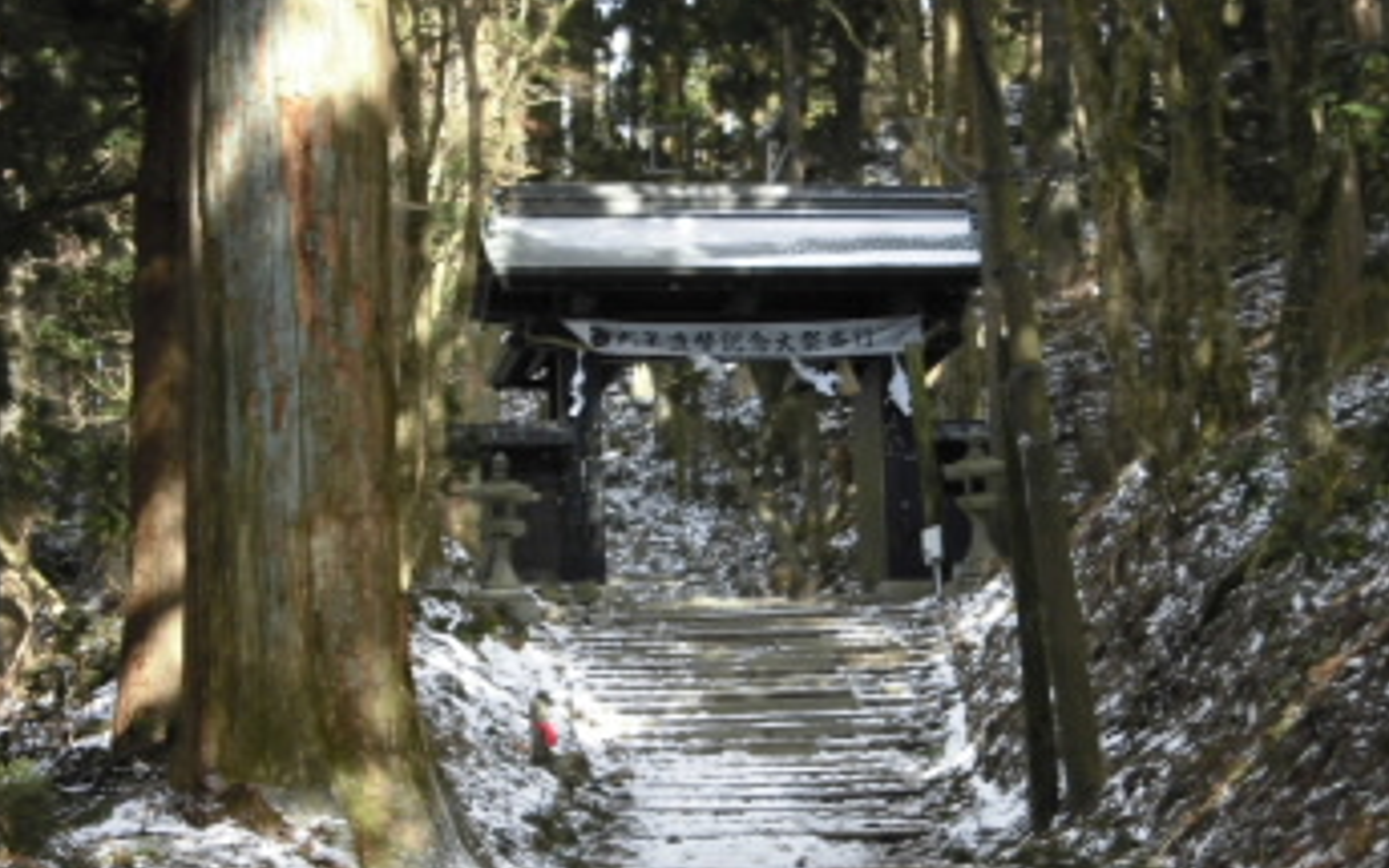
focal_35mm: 116
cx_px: 719
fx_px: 4391
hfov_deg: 18.0
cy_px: 517
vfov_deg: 11.3
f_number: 4.7
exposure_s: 1/60
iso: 100
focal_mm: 16.9
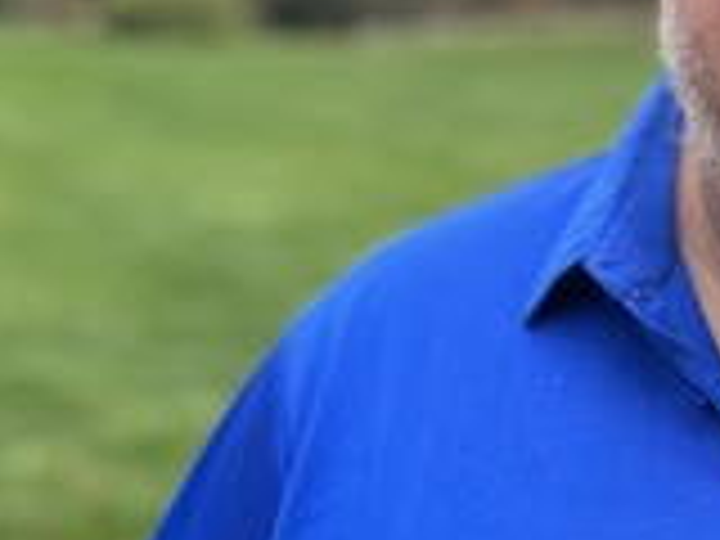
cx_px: 819
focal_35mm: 65
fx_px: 1352
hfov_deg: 27.0
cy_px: -32
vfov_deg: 21.6
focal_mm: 5.1
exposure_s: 1/631
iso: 50
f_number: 1.6
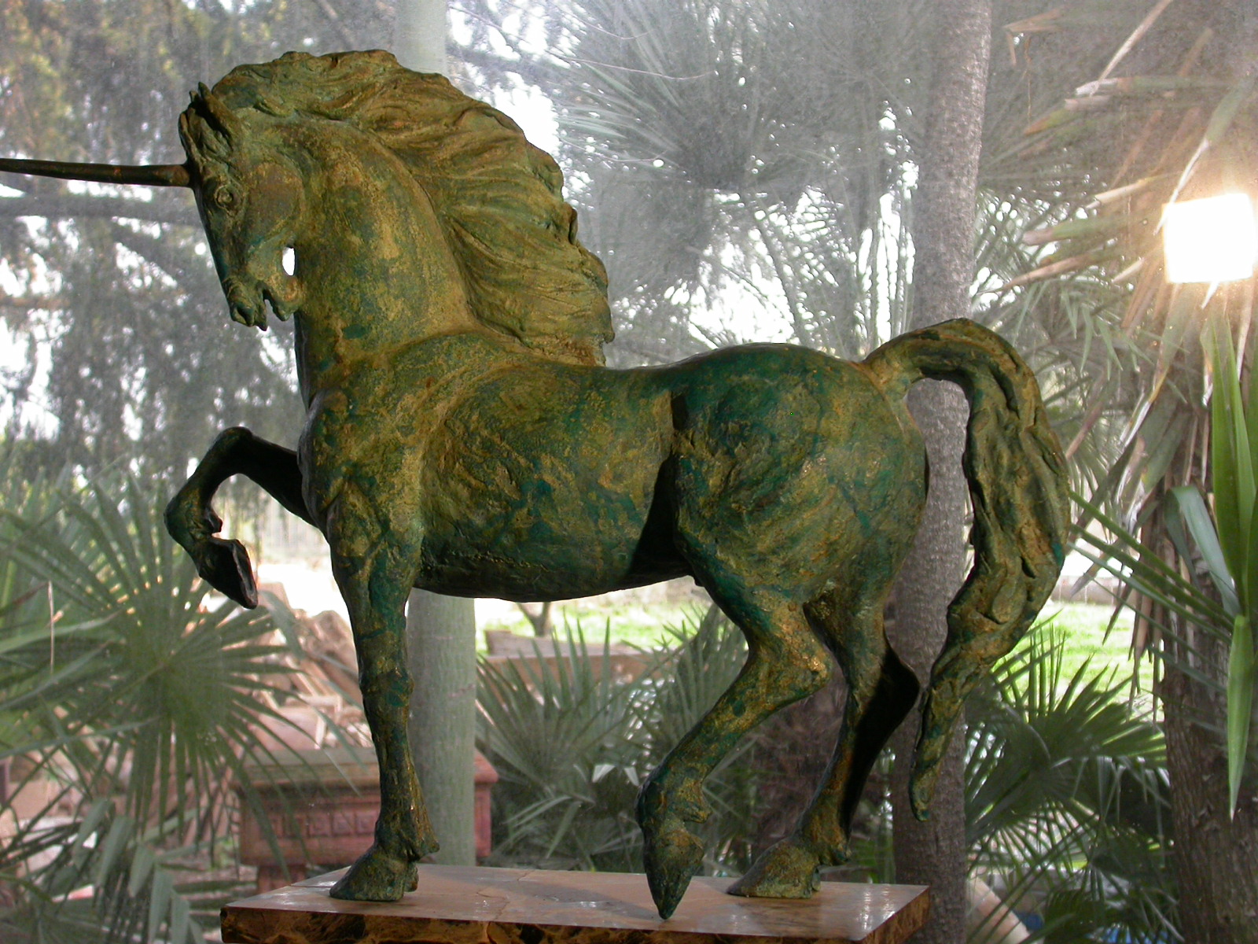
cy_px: 472
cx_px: 629
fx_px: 2144
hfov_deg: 32.7
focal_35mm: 59
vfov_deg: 24.8
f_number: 3
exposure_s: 1/59.1
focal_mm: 12.2
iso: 100
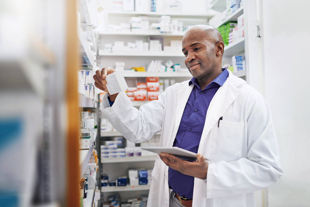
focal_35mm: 35
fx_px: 301
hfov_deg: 54.4
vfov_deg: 37.9
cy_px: 104
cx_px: 155
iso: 250
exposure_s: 1/200
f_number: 1.8
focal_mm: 35
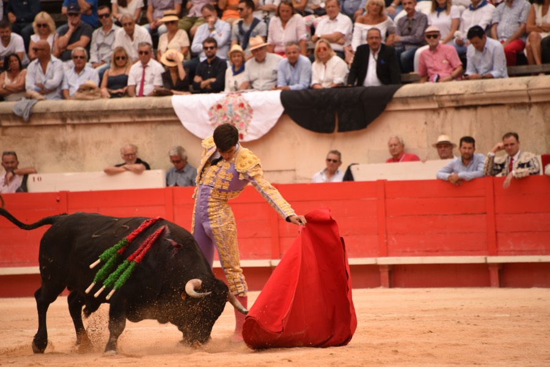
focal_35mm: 300
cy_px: 184
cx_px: 275
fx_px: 4585
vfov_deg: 4.6
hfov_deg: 6.9
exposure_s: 1/640
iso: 400
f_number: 5.6
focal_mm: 300
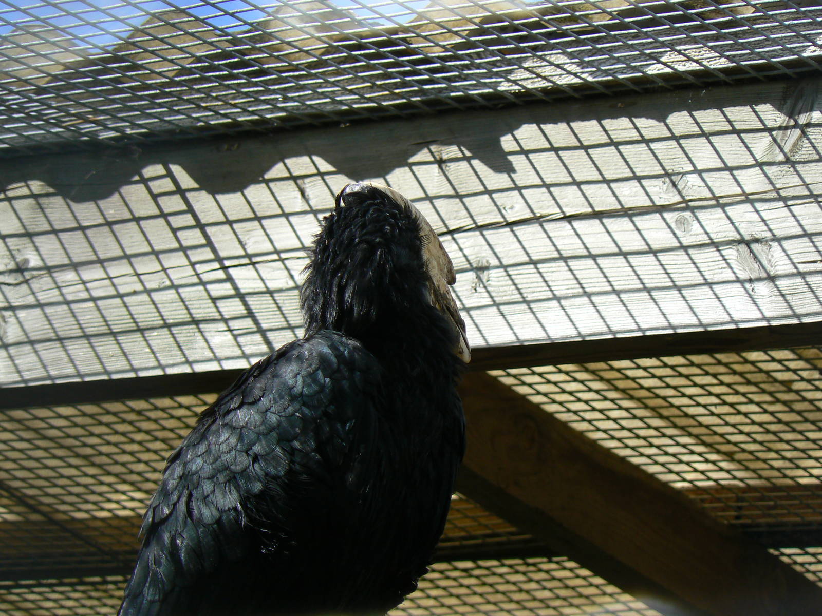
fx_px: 6364
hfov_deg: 7.4
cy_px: 308
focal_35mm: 268
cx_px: 411
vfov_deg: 5.5
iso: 80
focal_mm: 44.7
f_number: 5.6
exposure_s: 1/320
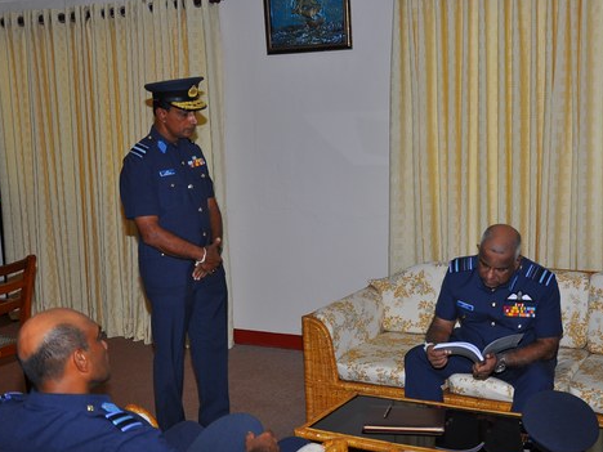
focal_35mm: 48
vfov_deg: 30.3
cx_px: 327
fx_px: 836
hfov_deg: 39.6
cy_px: 245
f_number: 4
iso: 200
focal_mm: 26
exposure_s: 1/100
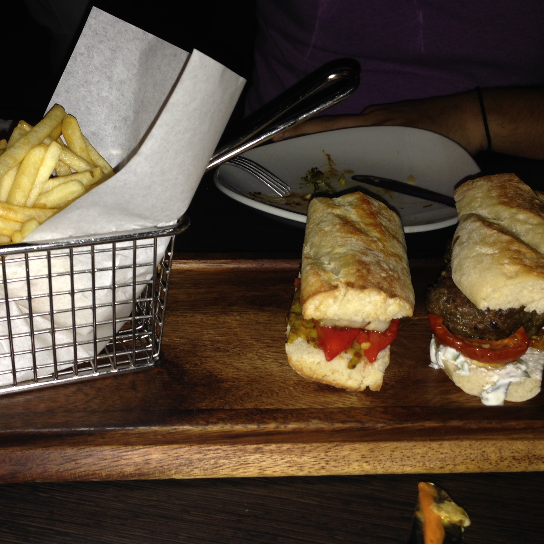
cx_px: 203
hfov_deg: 38.1
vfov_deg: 38.3
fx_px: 782
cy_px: 288
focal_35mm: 44
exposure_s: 1/22
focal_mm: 4.12
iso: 50
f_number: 2.4
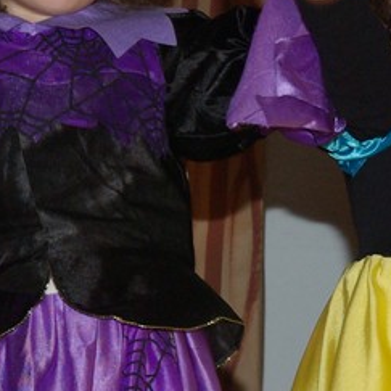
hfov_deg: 5.2
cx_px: 293
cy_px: 257
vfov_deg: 5.2
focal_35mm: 336
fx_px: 4294
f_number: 5.6
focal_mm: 50
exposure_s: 1/60
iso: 400
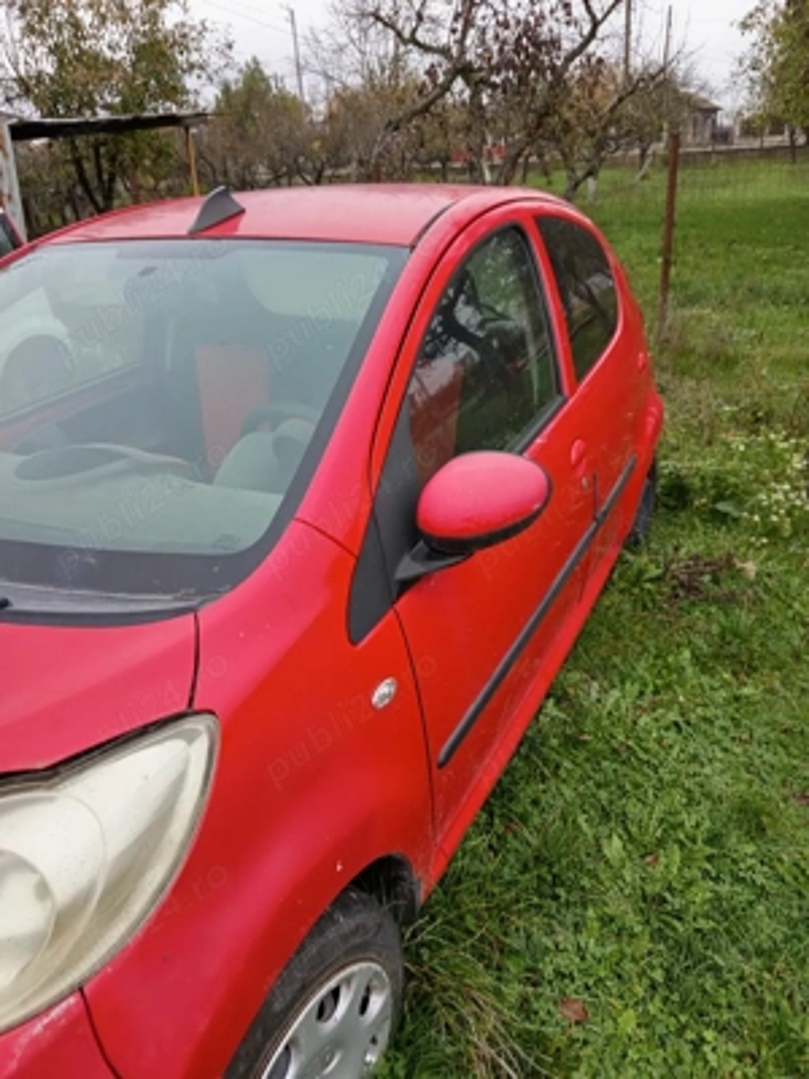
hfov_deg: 56.8
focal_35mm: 24
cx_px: 404
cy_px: 540
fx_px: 748
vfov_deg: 71.6
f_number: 1.7
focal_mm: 5.24
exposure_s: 1/101
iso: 66
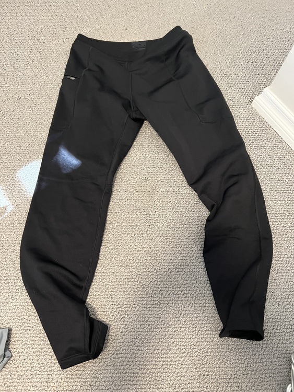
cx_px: 147
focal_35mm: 26
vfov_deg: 67.3
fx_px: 294
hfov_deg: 53.1
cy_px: 196
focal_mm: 5.7
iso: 500
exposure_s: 1/58
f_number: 1.5
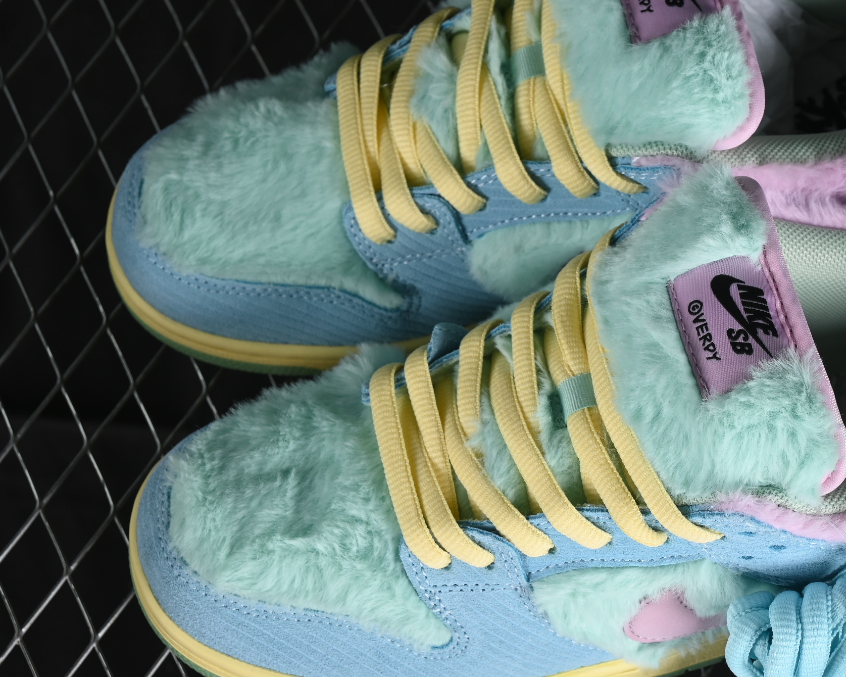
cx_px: 624
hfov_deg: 16.4
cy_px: 299
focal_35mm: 117
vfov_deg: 13.2
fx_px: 2929
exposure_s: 1/80
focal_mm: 50
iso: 160
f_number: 7.1
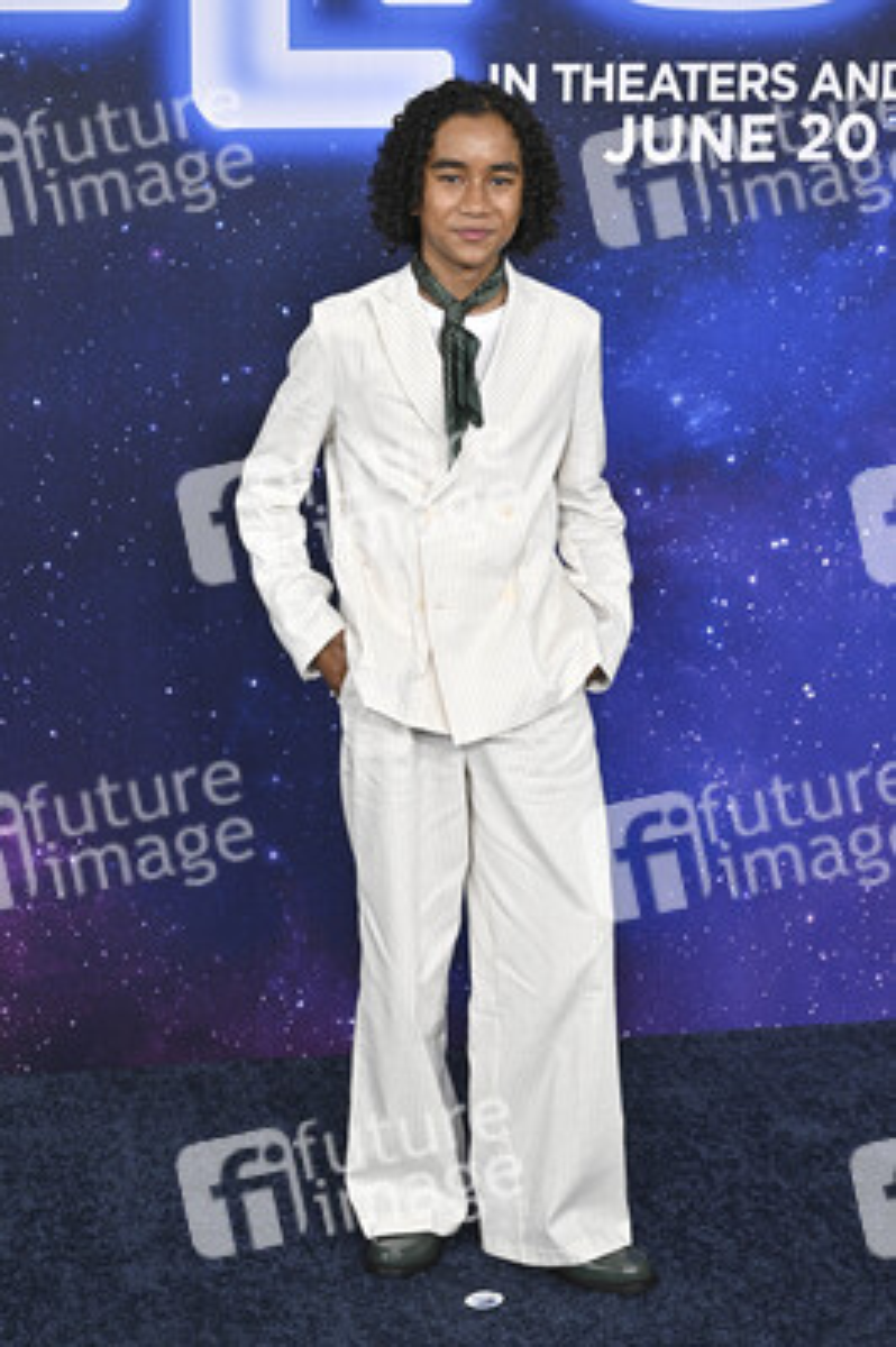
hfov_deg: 20.0
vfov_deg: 29.7
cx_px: 448
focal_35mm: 68
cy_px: 674
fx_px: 2543
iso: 1600
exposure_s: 1/320
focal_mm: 68
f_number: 5.6
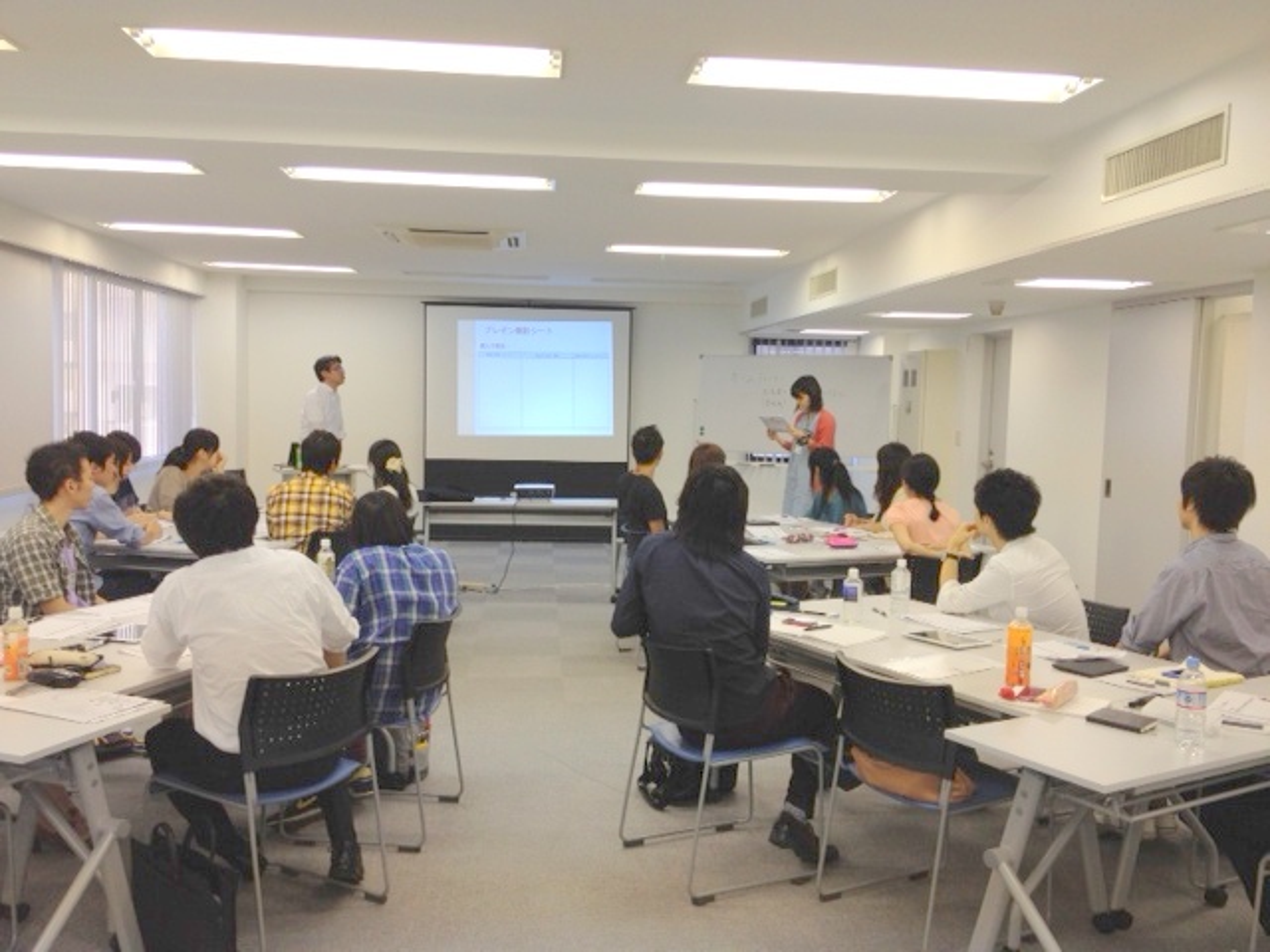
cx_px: 635
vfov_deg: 40.7
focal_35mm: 35
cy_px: 476
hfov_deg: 52.6
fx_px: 1284
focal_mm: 4.28
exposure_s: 1/60
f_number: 2.4
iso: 80
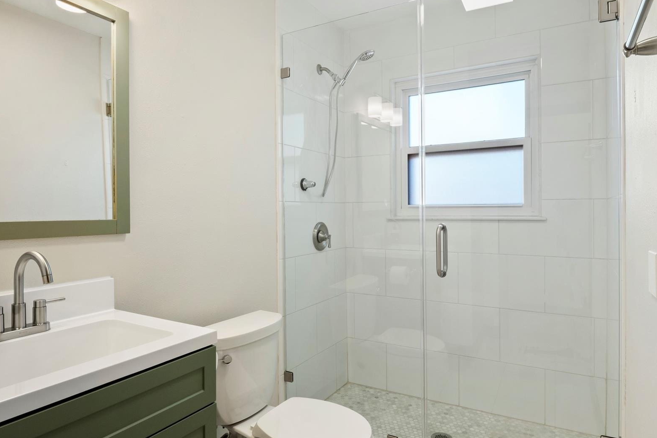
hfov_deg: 81.2
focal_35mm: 21
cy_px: 209
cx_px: 328
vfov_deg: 59.5
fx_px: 383
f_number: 11
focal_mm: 8
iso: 200
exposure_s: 1/2.5
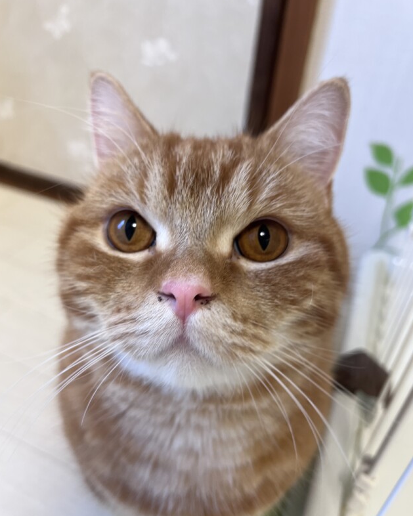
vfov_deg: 62.1
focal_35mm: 28
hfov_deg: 51.5
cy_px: 277
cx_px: 205
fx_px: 428
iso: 80
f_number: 1.5
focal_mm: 5.7
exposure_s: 1/60
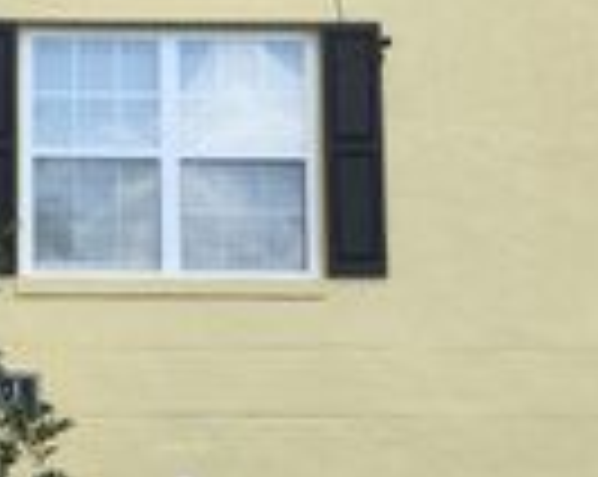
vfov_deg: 13.5
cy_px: 322
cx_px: 4
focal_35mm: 114
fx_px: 2015
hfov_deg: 16.5
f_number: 2.4
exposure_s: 1/413
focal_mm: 3.3
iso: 25
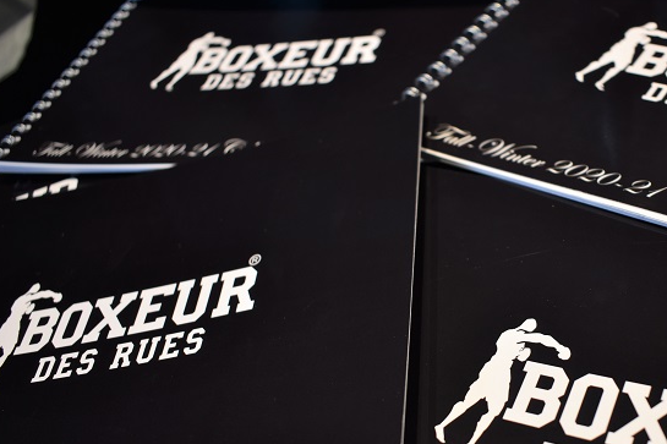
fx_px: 815
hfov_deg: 43.5
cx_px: 474
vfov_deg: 30.4
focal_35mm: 44
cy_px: 271
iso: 100
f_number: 3.5
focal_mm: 20
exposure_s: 1/30
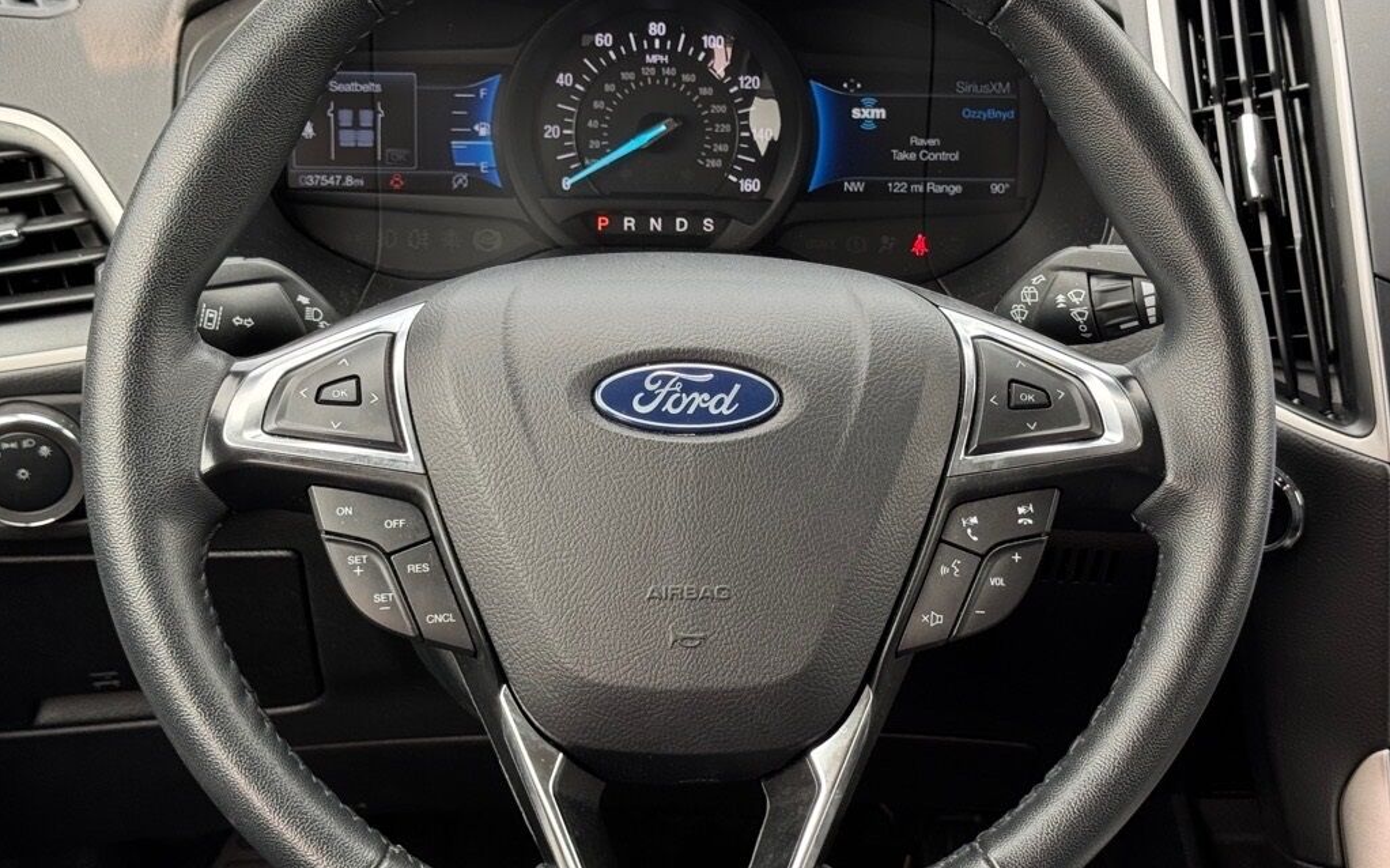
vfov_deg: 25.3
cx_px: 695
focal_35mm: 51
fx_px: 1931
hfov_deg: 39.6
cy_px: 433
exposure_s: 1/218
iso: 50
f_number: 1.78
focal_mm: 6.76
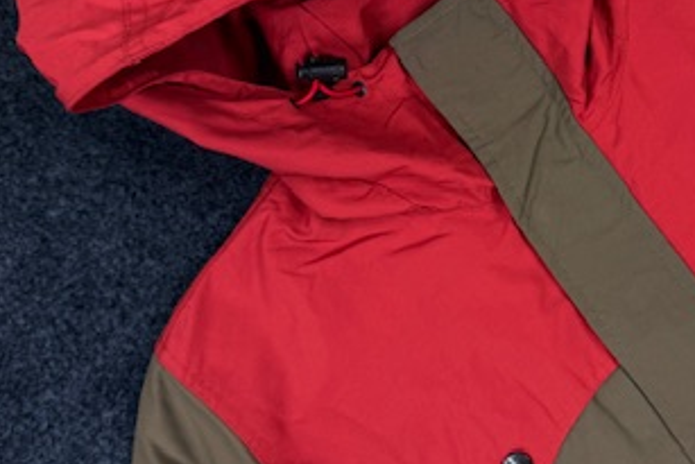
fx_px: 1004
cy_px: 145
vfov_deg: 25.8
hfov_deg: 37.2
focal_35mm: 52
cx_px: 530
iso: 100
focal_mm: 6.76
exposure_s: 1/100
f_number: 1.78
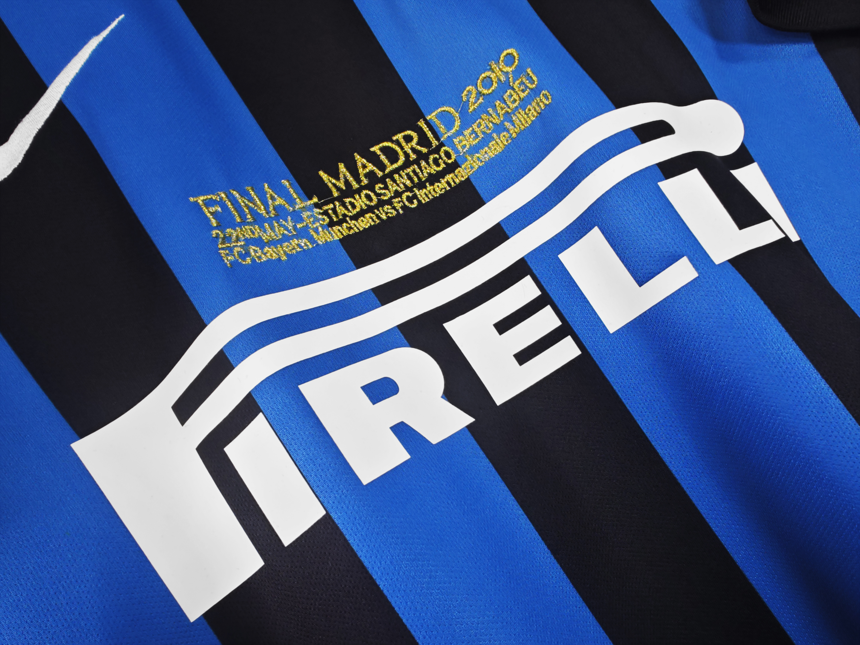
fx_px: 571
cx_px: 430
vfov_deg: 58.9
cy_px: 322
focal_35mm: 23
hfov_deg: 73.9
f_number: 2.2
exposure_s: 1/50
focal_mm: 2.59
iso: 56
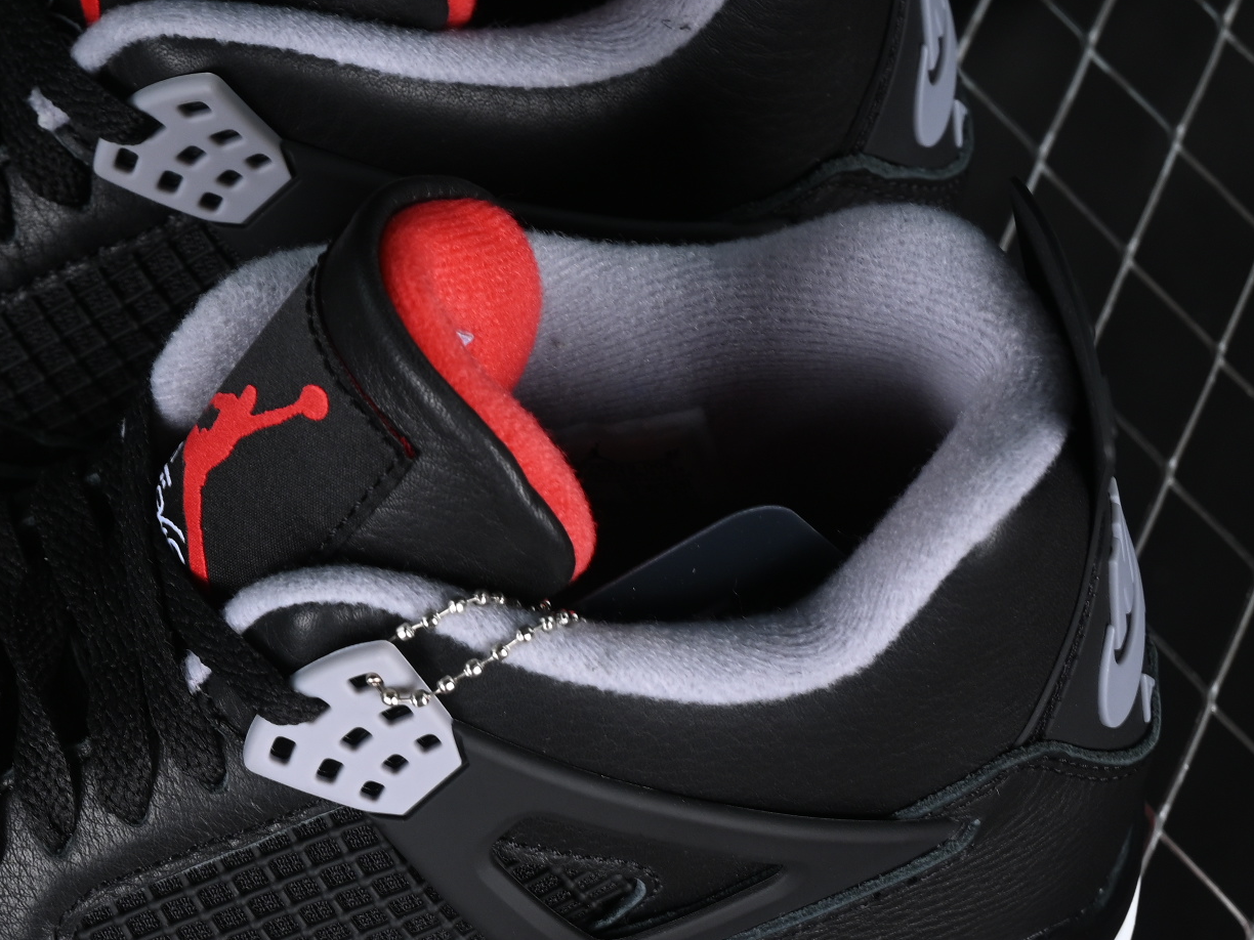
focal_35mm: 164
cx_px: 142
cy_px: 583
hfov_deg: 12.0
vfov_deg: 9.0
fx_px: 5941
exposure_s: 1/50
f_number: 6.3
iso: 160
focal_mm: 50
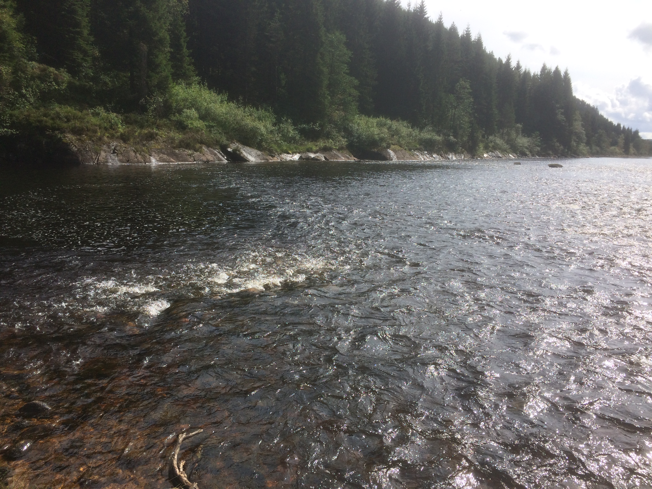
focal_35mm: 29
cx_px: 326
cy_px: 244
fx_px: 546
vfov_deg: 48.2
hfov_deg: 61.7
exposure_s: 1/1786
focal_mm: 4.15
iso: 32
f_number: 2.2
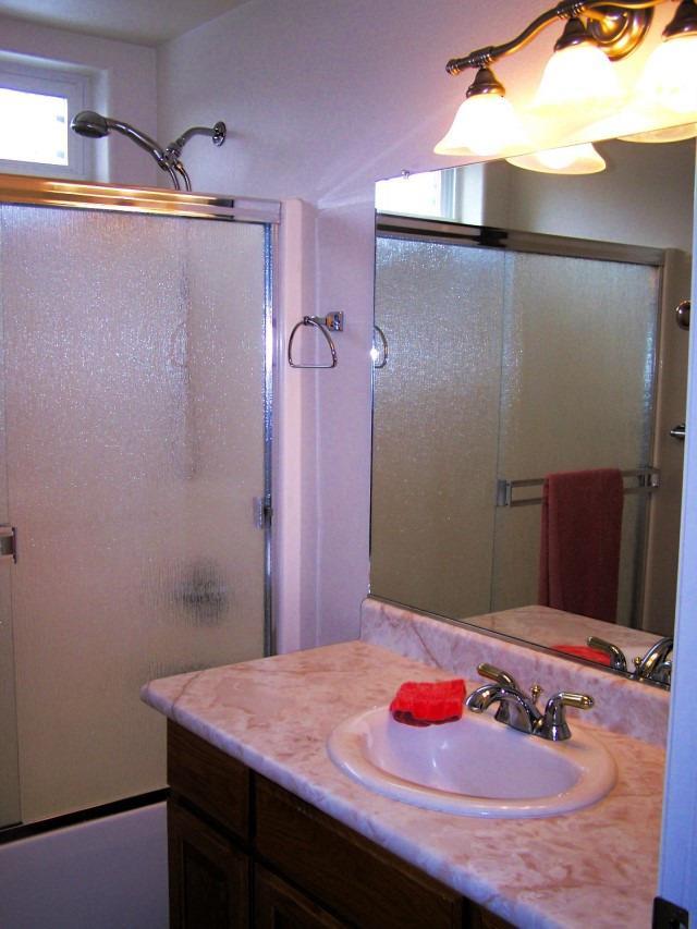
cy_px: 464
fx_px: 1020
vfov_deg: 49.0
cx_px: 348
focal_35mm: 38
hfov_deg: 37.7
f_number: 2.8
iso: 160
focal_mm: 6.3
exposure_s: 1/60
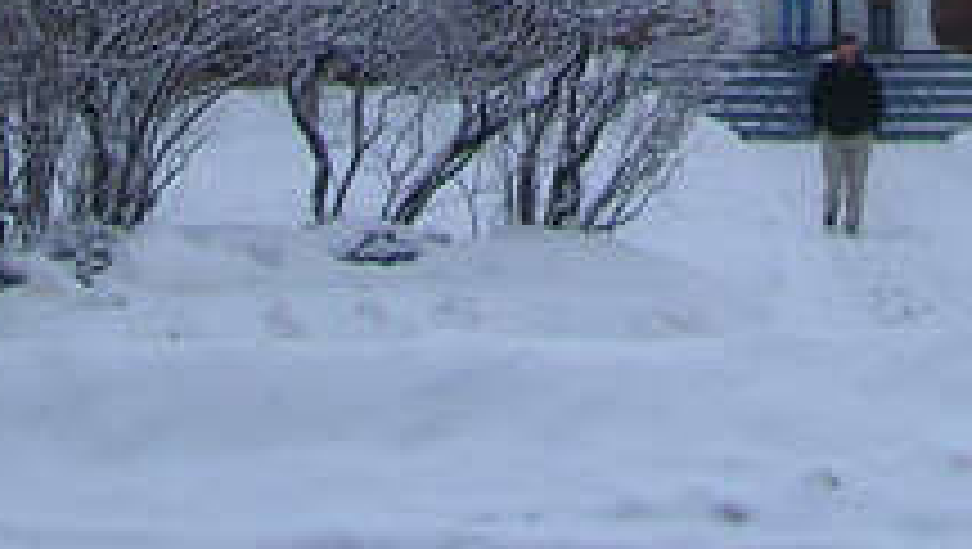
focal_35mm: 153
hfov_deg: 13.9
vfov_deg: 7.0
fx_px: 3947
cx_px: 850
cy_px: -1215
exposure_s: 1/245
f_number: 5
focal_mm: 6.4
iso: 50
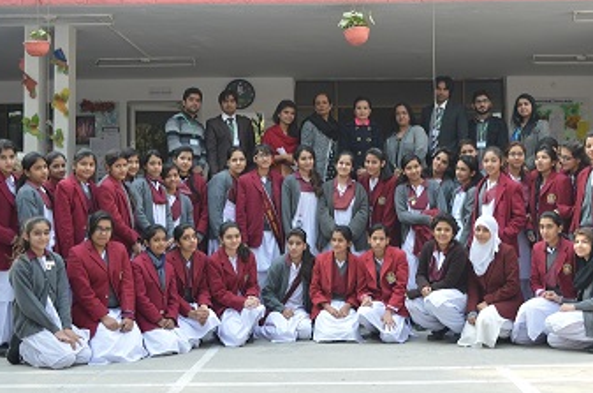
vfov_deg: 26.1
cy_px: 191
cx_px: 327
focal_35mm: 52
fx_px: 848
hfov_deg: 38.5
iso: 280
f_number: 5.6
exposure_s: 1/125
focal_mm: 29
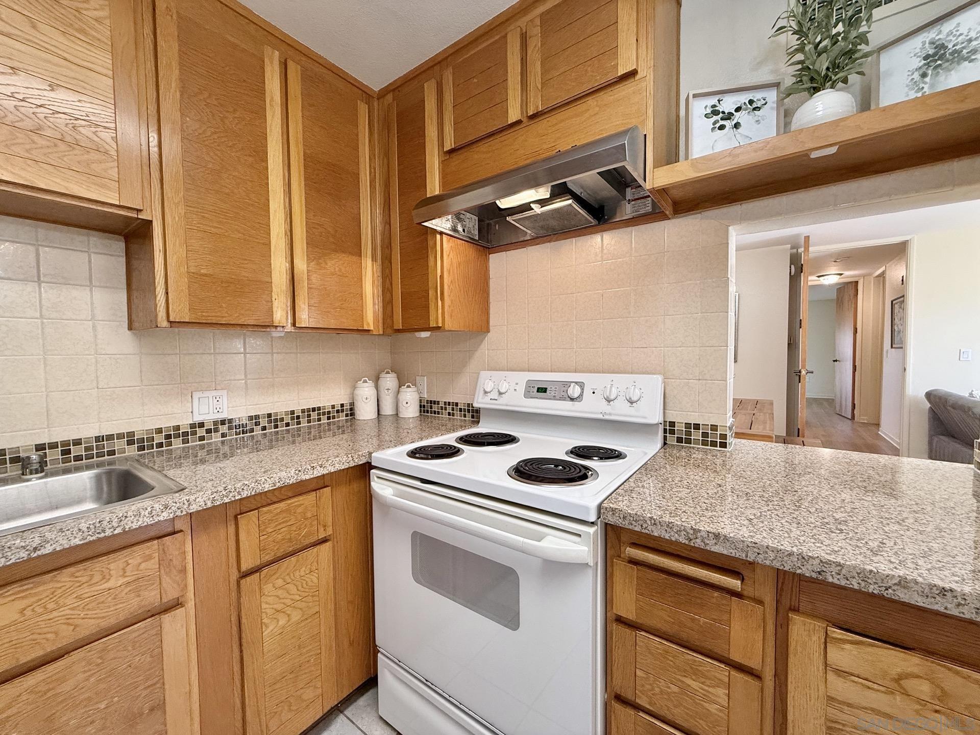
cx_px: 490
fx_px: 396
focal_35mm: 14
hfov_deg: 102.1
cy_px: 368
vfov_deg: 85.7
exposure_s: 1/60
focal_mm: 2.22
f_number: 2.2
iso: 200
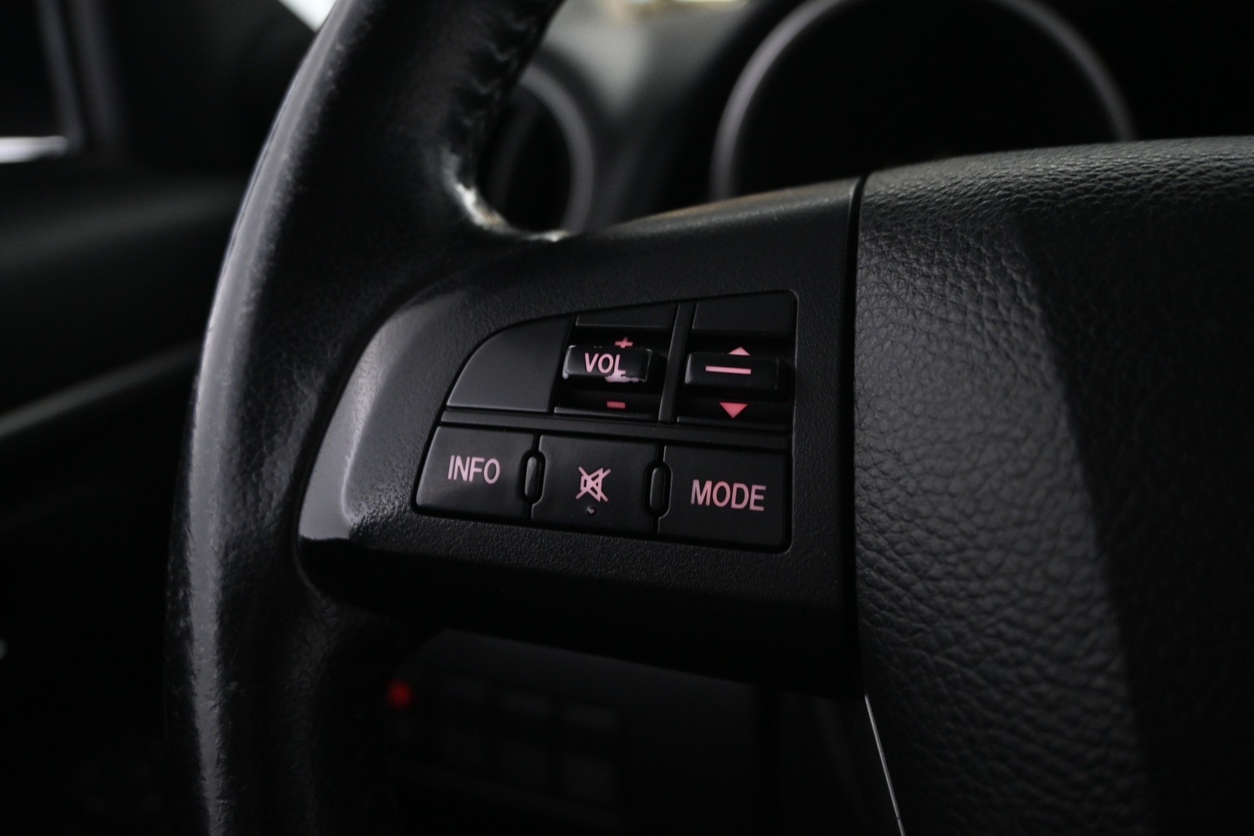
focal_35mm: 30
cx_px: 627
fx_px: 1045
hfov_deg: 61.9
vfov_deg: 43.6
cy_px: 418
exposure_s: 1/20
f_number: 3.8
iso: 1600
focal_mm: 20
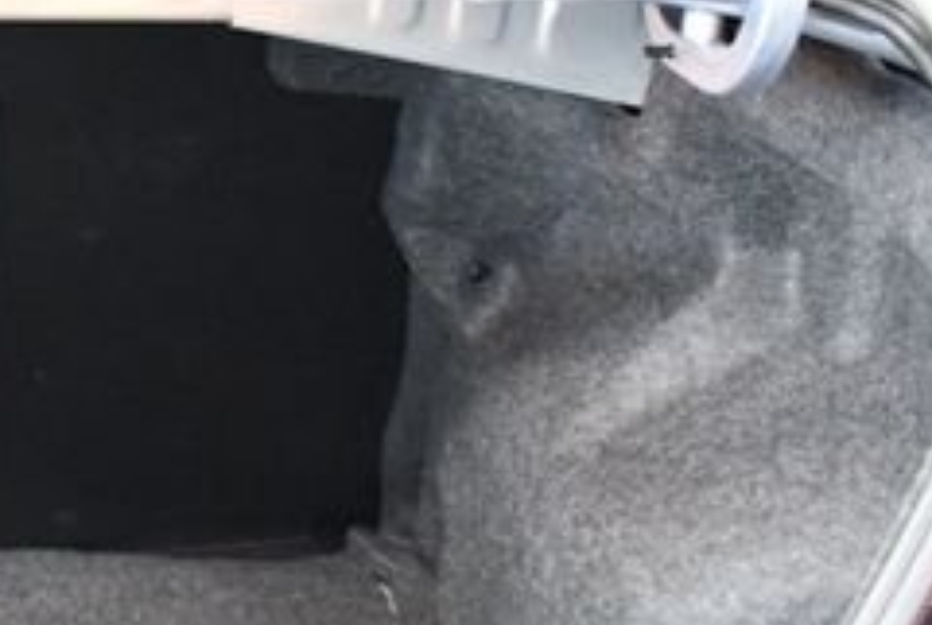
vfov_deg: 14.2
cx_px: -295
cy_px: 497
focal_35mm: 96
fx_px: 2490
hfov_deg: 19.5
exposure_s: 1/60
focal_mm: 18
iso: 8000
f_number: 3.5
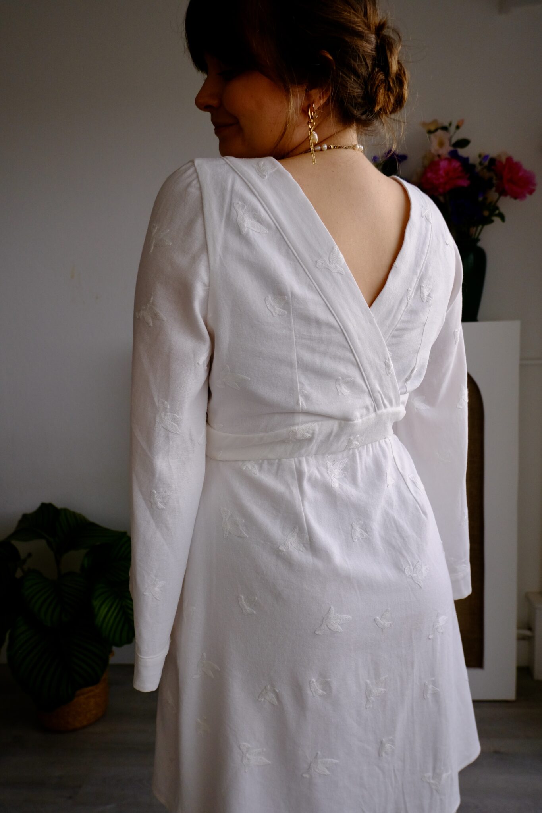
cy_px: 406
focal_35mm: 28
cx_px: 271
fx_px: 632
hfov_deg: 46.4
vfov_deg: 65.5
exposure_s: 1/100
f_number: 4
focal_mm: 18.6
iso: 640
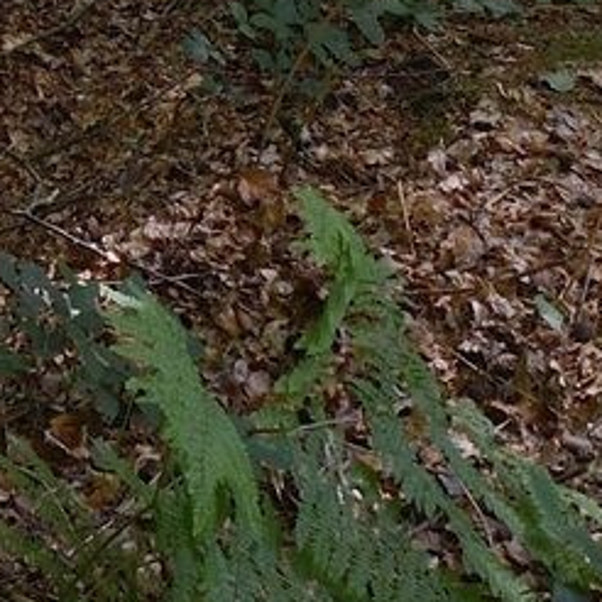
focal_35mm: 116
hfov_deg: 11.8
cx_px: -901
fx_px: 2282
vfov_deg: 9.4
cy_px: -1481
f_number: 7.1
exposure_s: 1/100
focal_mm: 14
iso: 800
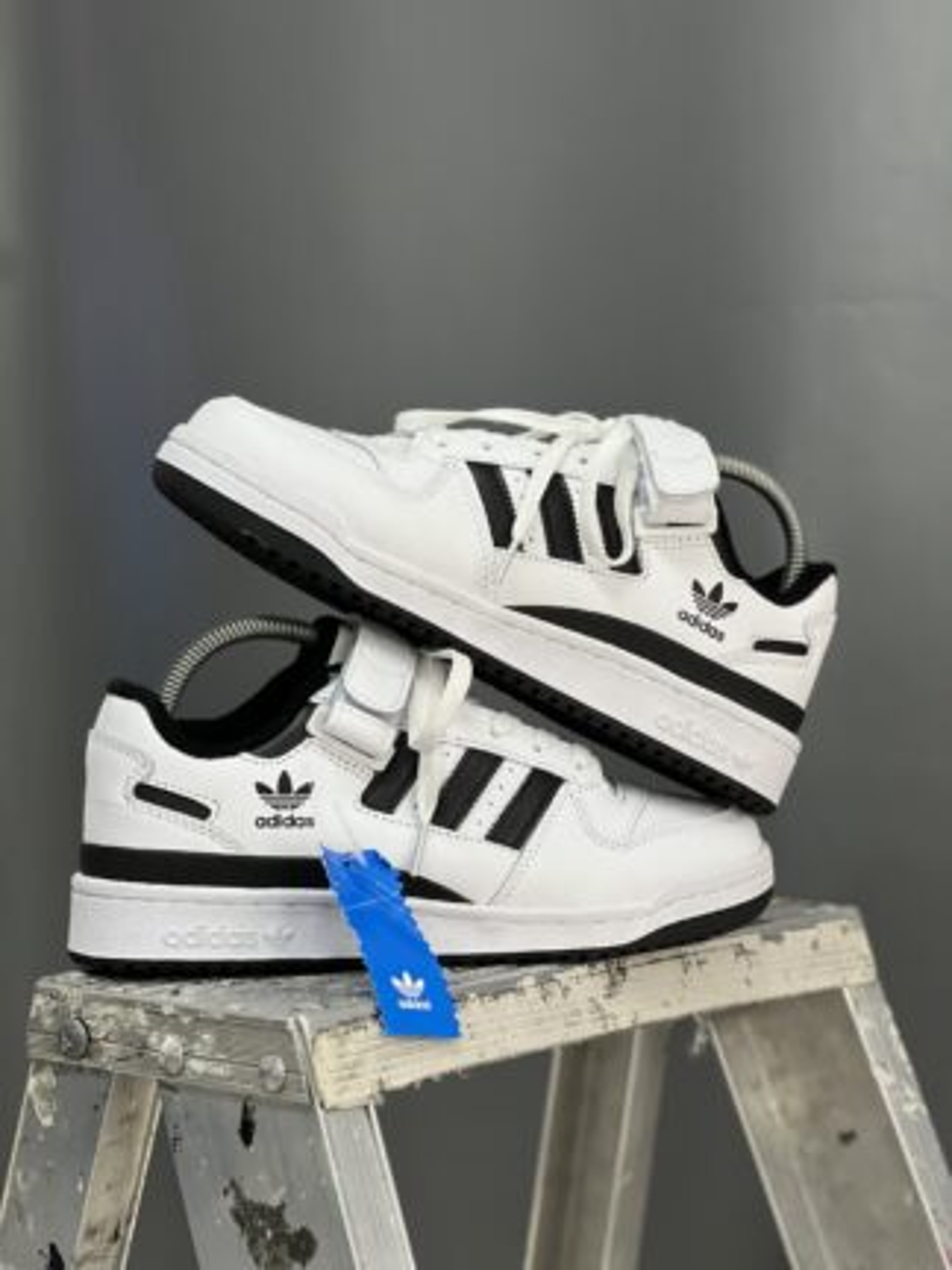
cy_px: 635
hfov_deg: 19.1
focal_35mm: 77
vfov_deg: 25.3
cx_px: 476
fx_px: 2824
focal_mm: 9
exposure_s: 1/40
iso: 125
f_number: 2.8
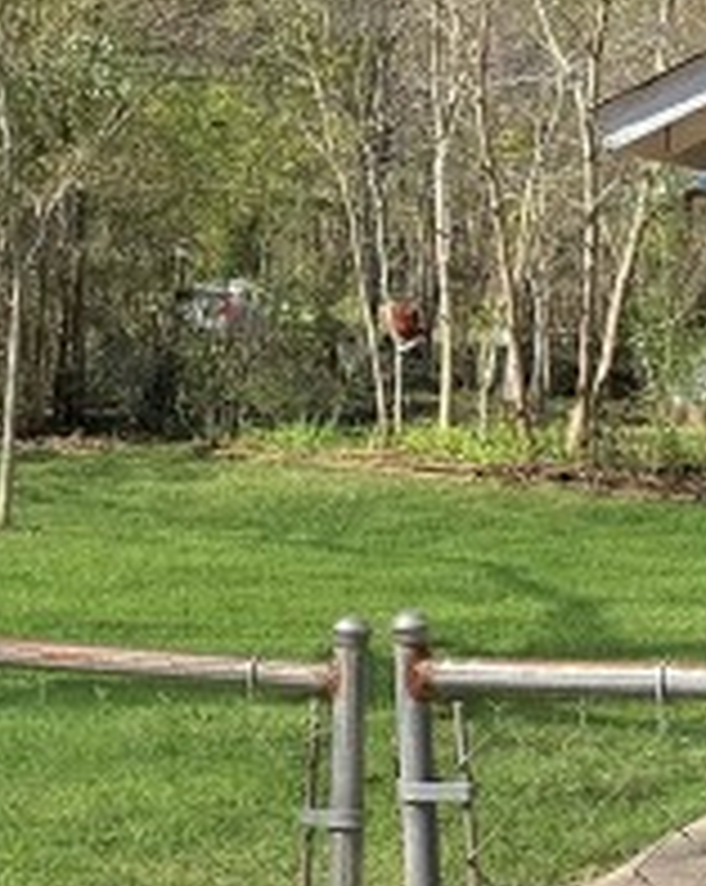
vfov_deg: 15.8
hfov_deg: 12.5
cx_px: 121
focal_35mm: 122
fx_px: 3194
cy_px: 463
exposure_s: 1/2299
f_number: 1.78
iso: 80
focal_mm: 6.76
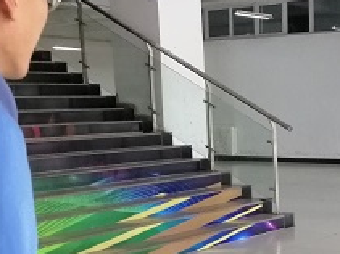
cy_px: 265
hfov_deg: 24.0
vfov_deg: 18.1
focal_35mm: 79
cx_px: 311
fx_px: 776
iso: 400
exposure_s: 1/100
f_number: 2.2
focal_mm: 3.81
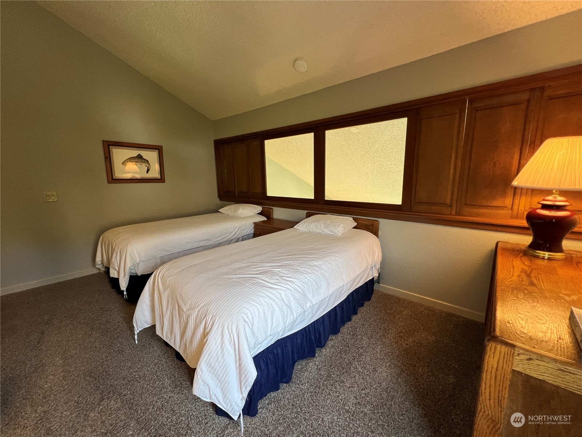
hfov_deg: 106.2
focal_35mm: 13
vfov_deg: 89.9
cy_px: 218
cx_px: 291
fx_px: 219
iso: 200
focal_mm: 1.57
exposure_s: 1/60
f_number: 1.8
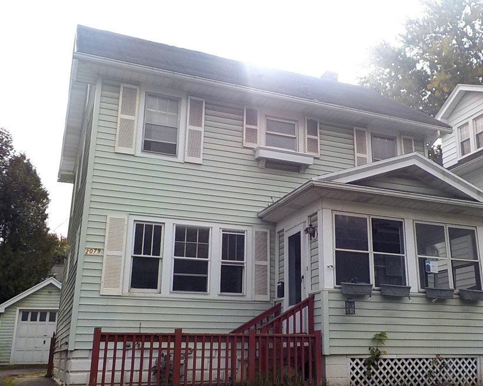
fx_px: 514
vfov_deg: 41.1
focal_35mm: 36
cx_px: 279
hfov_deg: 50.1
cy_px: 186
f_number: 3.3
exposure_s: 1/1250
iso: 125
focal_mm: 4.1
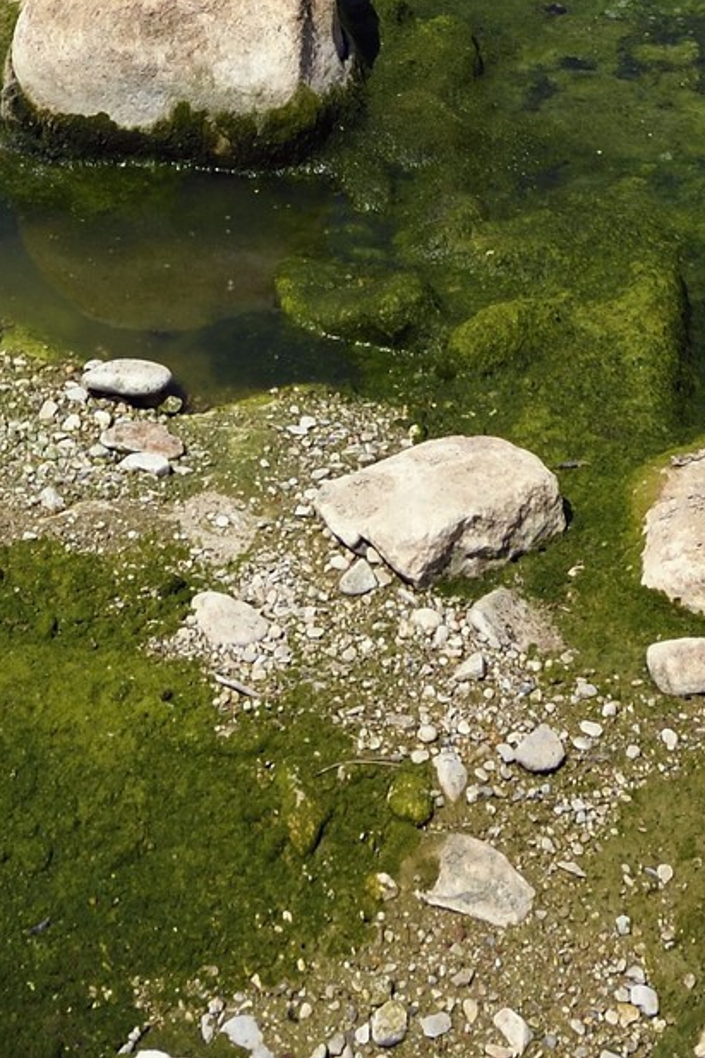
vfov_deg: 15.4
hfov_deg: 12.1
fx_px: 3321
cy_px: -893
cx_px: 111
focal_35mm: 113
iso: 200
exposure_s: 1/250
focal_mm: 29
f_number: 14
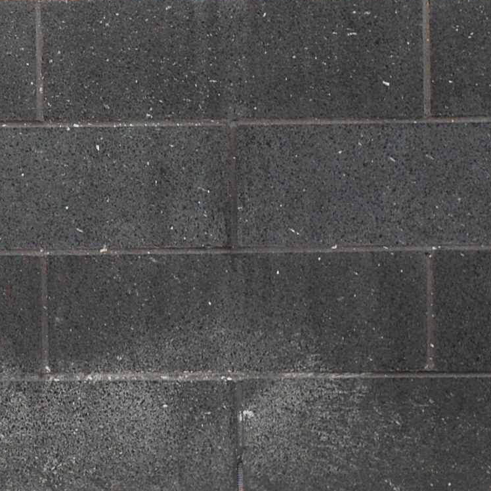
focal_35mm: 256
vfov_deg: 6.8
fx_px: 4108
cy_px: -77
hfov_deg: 6.7
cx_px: -425
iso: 360
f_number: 5.6
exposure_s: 1/125
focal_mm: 50
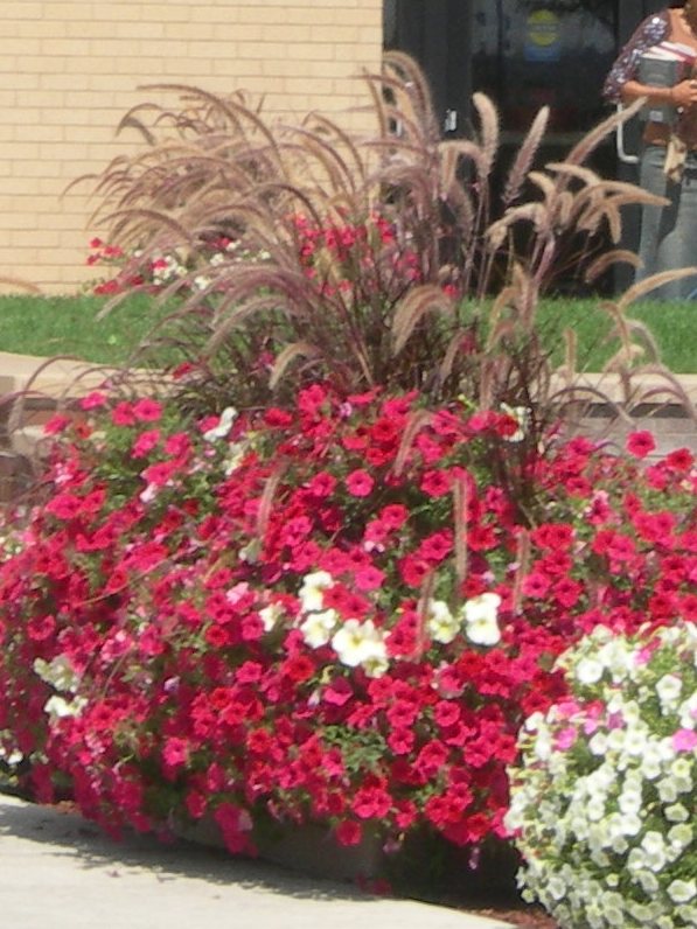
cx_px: 348
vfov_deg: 17.4
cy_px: 464
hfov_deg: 13.1
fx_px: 3034
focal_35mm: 113
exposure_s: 1/166
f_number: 8.2
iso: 50
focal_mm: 23.4
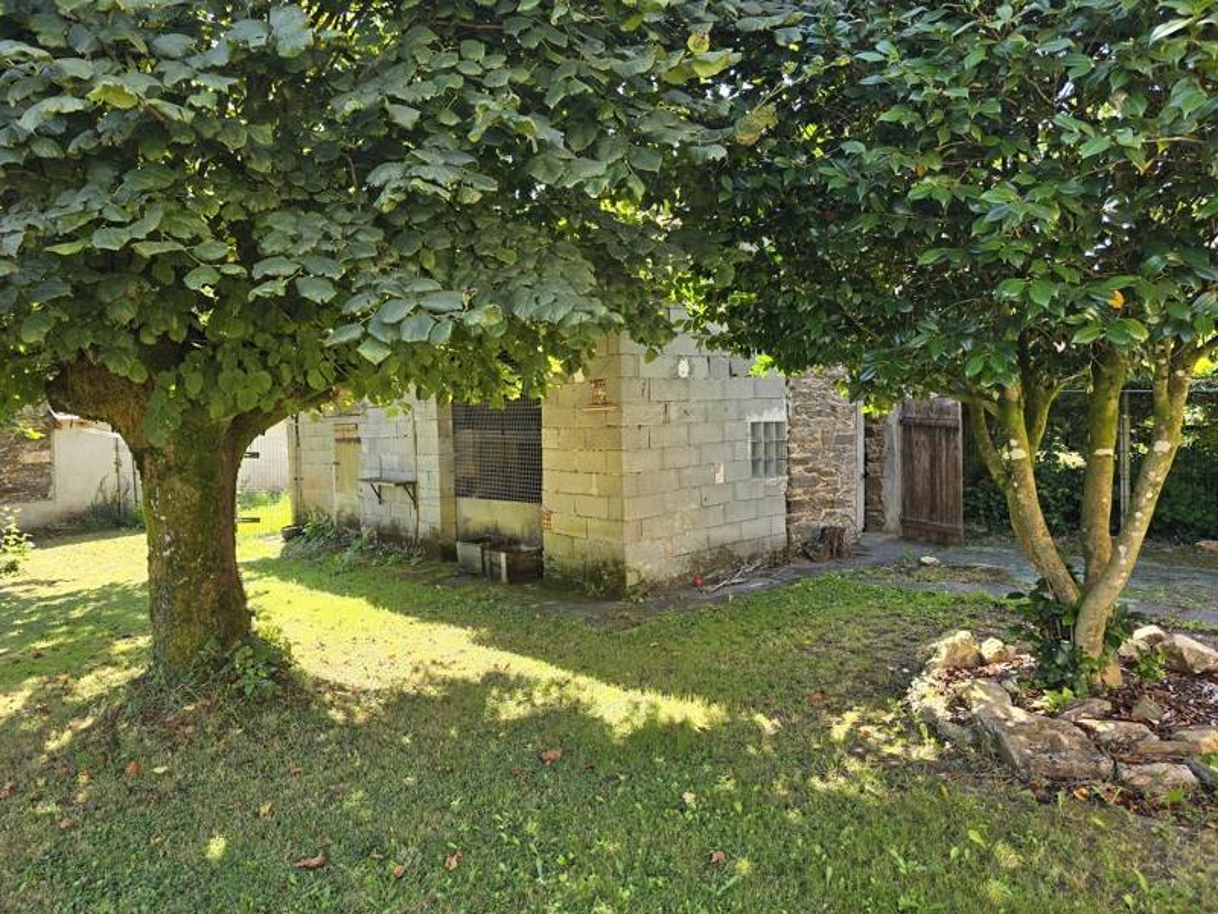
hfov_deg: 73.9
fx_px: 809
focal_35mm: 23
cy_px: 457
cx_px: 609
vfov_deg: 58.9
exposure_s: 1/180
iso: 25
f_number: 1.7
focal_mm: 6.3
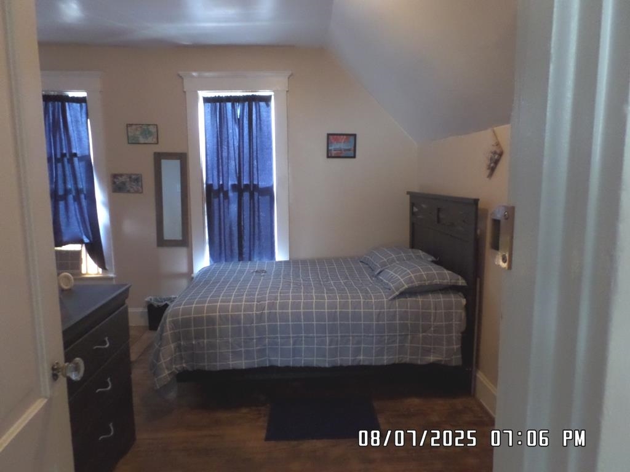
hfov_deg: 73.9
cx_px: 315
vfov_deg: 58.9
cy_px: 236
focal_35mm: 23
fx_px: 419
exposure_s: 1/20
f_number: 2.8
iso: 800
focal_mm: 4.1
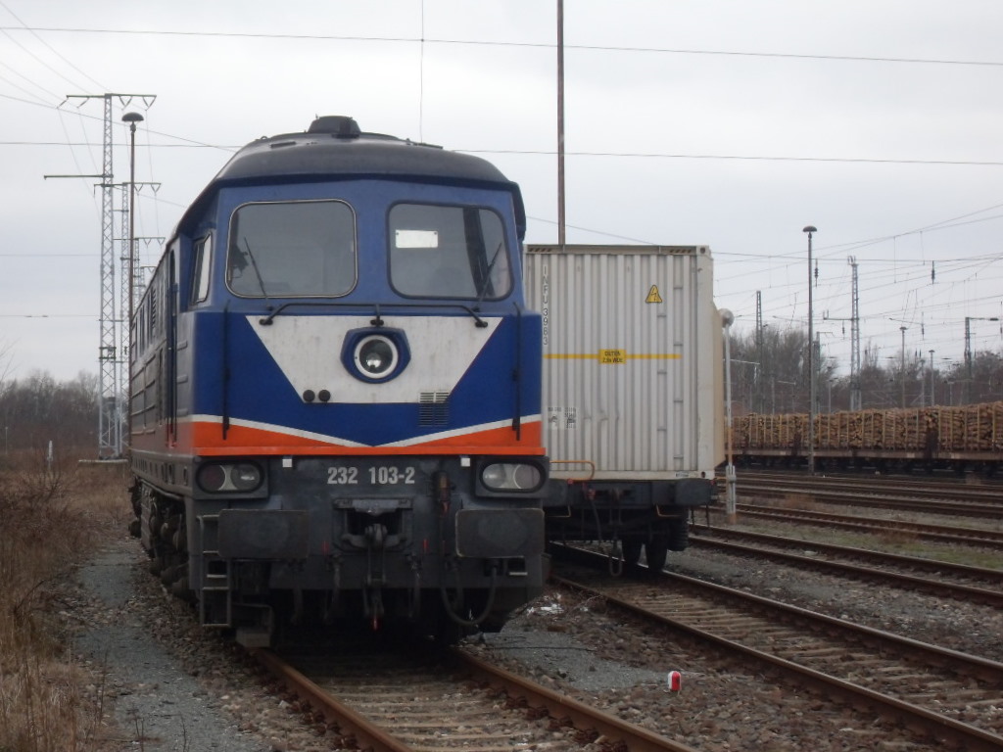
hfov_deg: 22.0
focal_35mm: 89
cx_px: 502
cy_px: 376
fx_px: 2579
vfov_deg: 16.6
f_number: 4.8
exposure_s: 1/60
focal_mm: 15.3
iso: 200
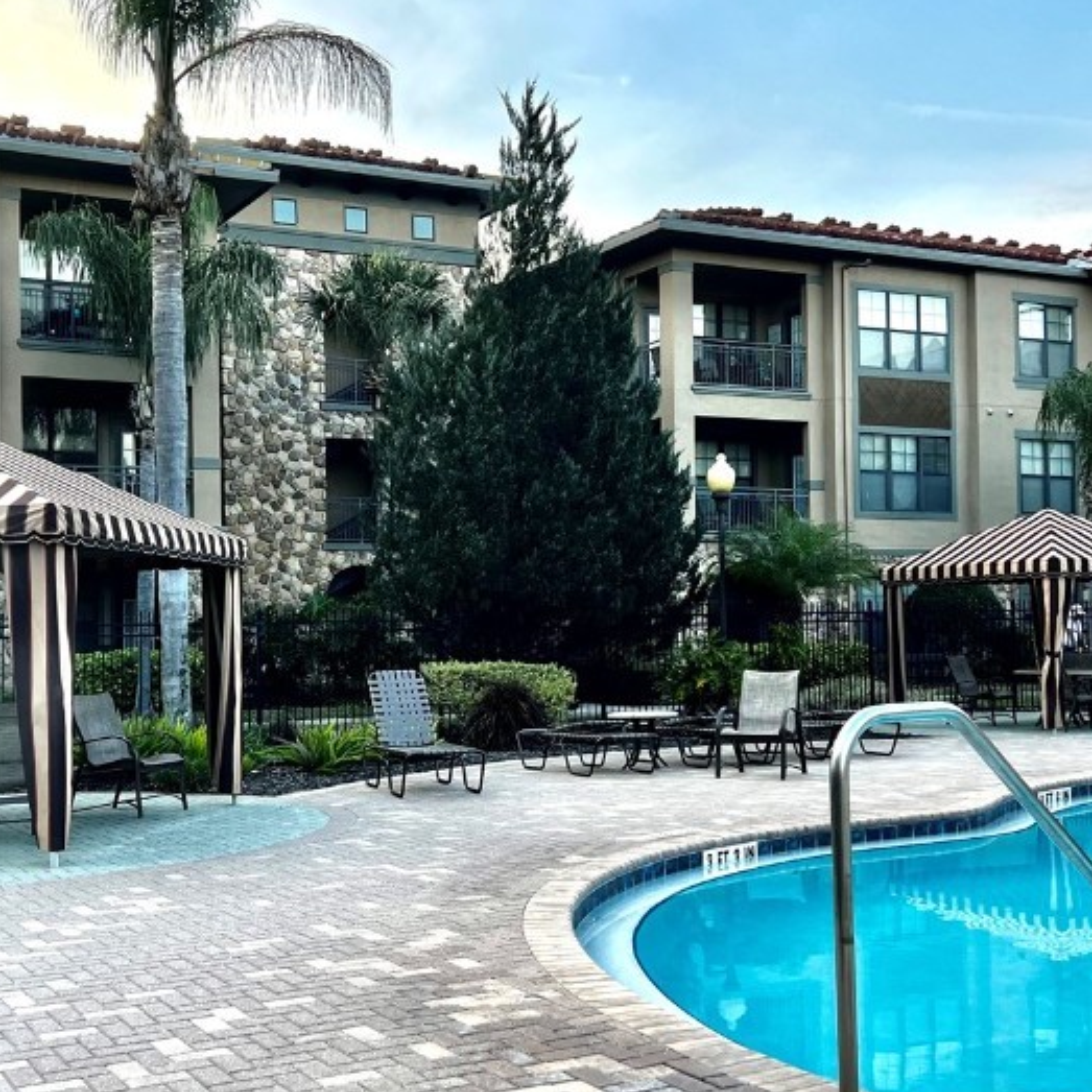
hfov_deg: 37.5
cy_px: 578
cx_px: 457
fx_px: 1606
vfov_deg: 37.5
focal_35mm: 45
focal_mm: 5.7
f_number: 1.5
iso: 50
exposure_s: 1/539
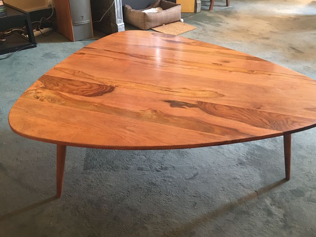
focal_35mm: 33
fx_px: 301
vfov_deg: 42.9
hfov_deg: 55.2
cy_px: 118
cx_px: 179
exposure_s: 1/10
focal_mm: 4.15
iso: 80
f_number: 2.2
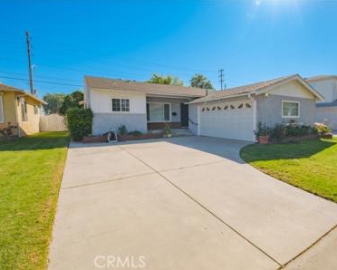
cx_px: 194
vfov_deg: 77.0
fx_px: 170
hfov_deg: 88.9
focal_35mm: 17
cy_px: 135
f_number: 13
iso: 200
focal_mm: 10
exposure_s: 1/640
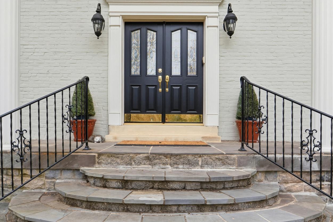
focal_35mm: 23
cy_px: 65
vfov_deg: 53.4
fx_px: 213
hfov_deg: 76.1
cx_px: 166
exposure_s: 1/1600
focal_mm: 14
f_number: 9
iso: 200
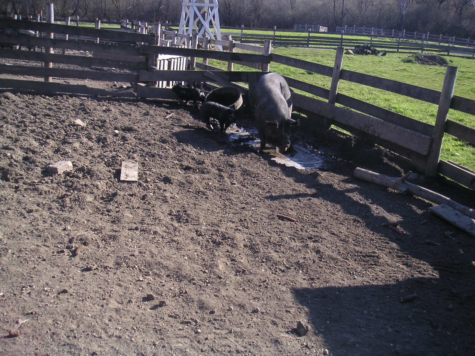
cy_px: 178
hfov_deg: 49.0
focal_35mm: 38
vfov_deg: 37.7
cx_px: 238
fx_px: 521
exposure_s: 1/350
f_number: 2.8
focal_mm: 6
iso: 50
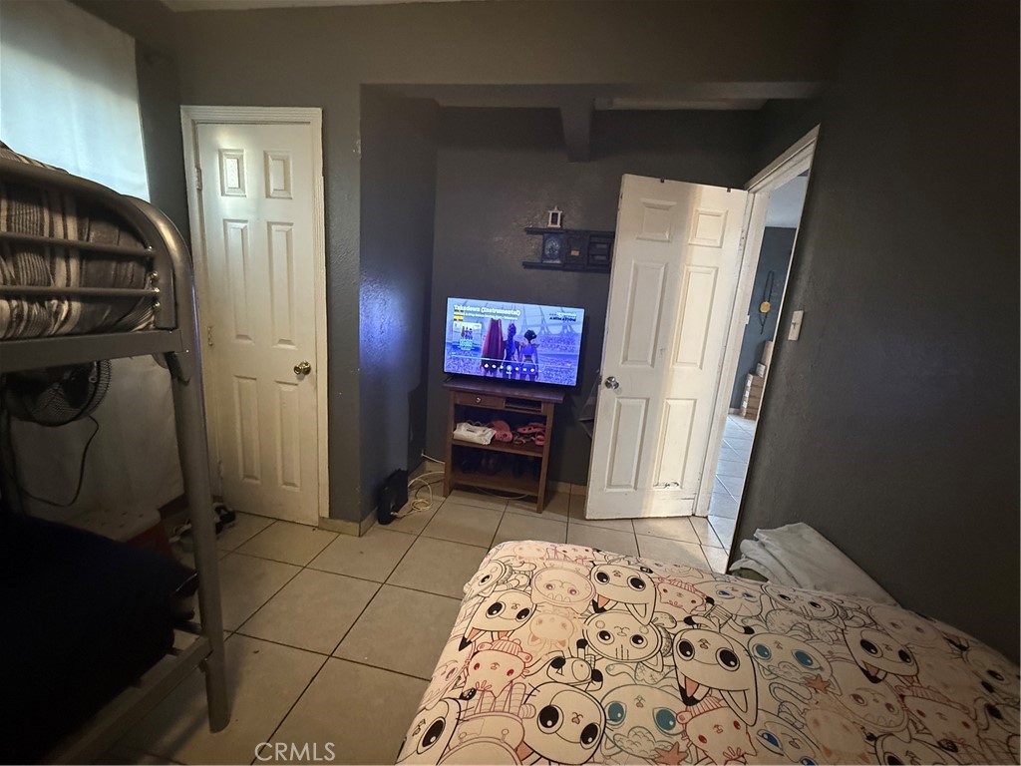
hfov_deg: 102.1
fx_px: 413
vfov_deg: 85.7
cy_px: 383
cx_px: 510
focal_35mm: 14
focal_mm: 2.22
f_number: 2.2
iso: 1000
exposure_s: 1/40
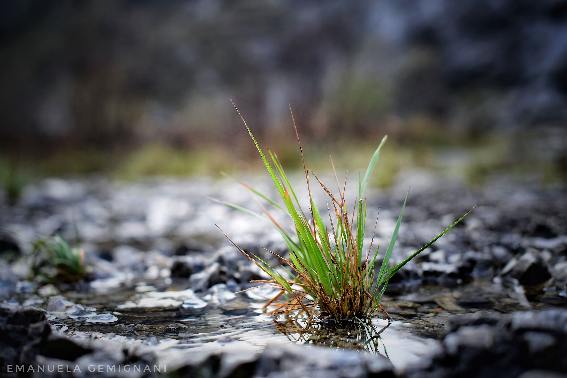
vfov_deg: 27.0
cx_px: 284
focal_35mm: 50
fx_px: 787
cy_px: 189
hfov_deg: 39.6
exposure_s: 1/500
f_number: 2.8
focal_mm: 50
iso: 640
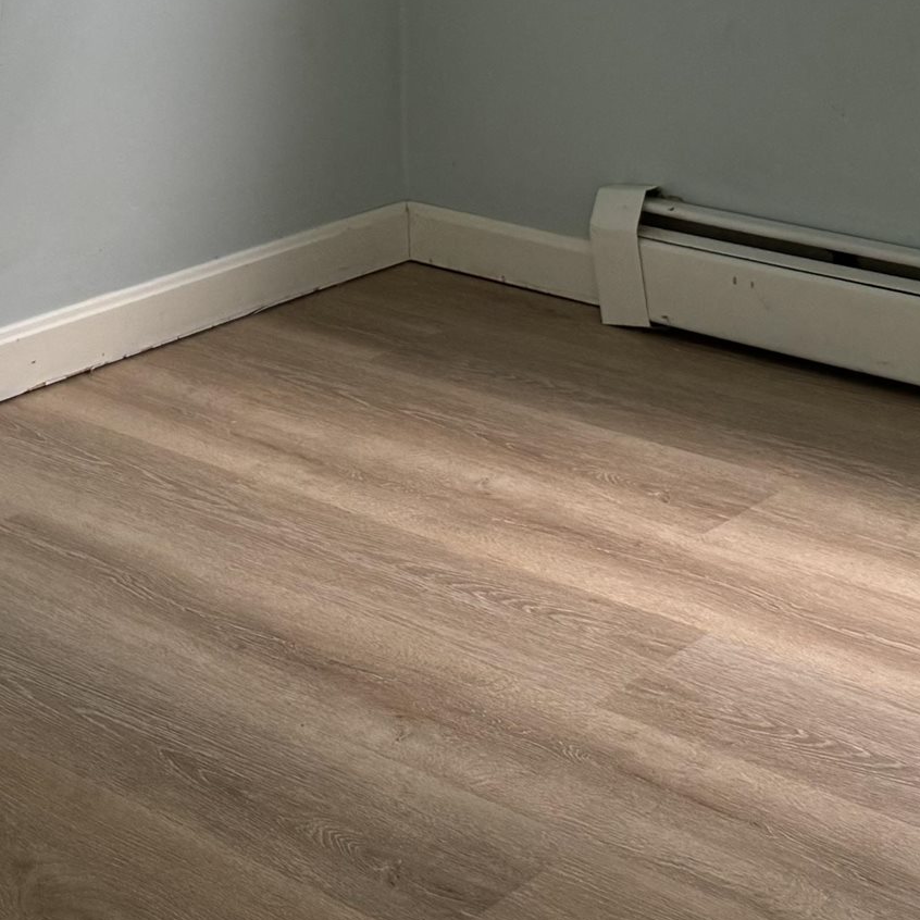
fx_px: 2315
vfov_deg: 20.4
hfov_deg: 21.4
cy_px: -310
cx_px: -87
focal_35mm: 77
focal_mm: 6.76
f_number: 1.78
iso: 160
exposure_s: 1/120
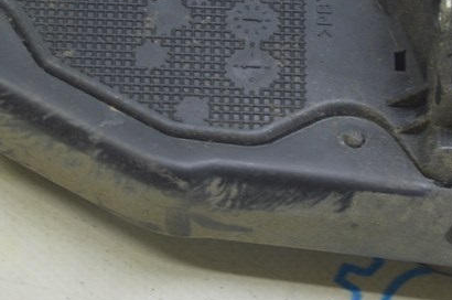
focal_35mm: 206
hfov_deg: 10.0
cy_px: -16
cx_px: 203
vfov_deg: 6.6
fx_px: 2586
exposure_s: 1/20
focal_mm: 55
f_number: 5.6
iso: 400
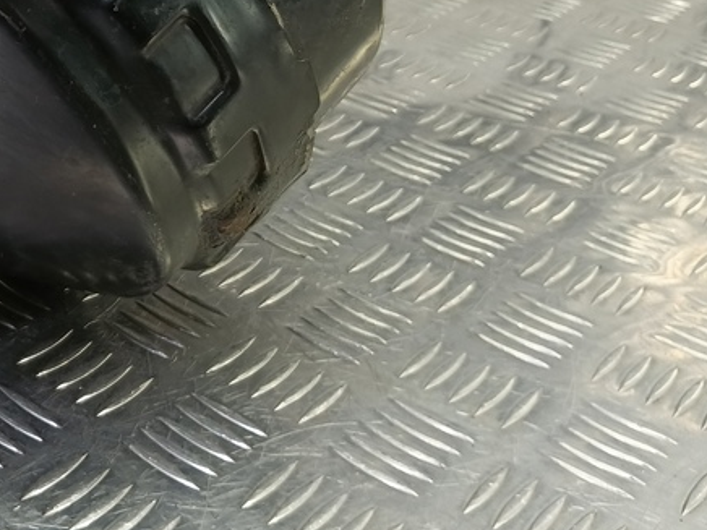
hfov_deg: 31.7
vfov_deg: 25.9
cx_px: -62
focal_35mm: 54
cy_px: 29
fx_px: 1103
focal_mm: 4.11
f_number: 1.6
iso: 185
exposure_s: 1/50
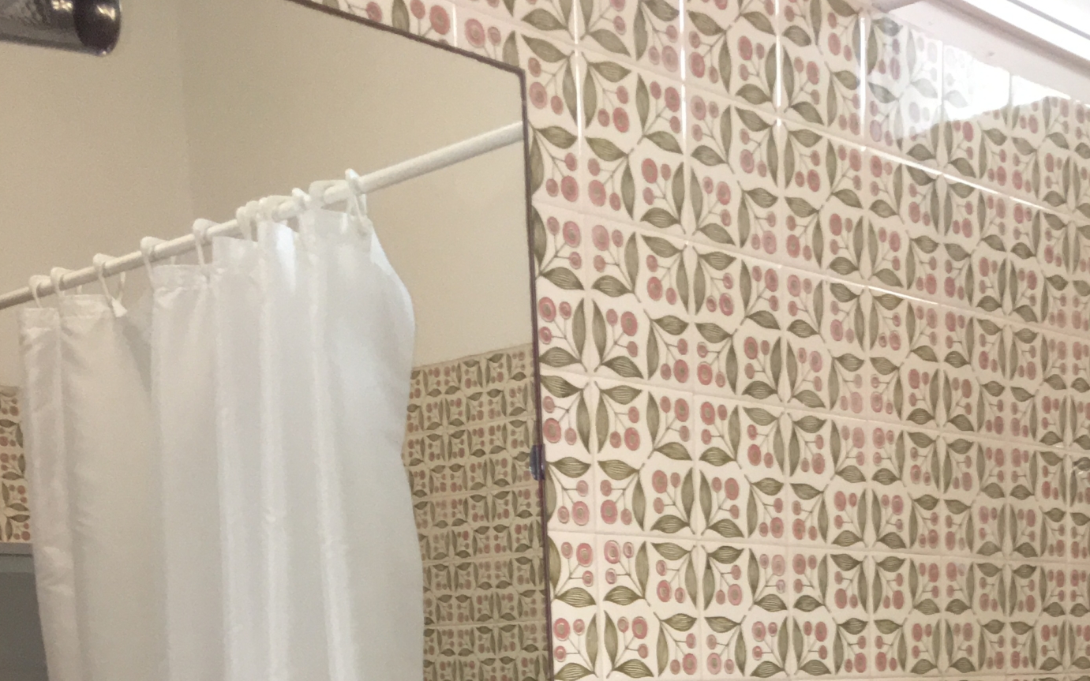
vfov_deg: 20.0
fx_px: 1693
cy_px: 986
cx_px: 744
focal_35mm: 57
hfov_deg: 35.3
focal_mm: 4.15
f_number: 2.2
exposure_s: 1/17
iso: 80
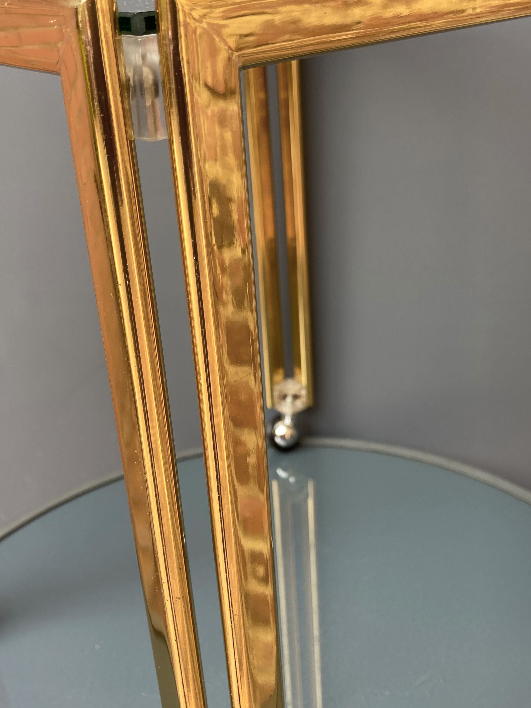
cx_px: 306
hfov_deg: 35.9
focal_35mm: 40
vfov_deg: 46.8
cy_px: 343
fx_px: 818
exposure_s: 1/121
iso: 50
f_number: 1.8
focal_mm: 3.99
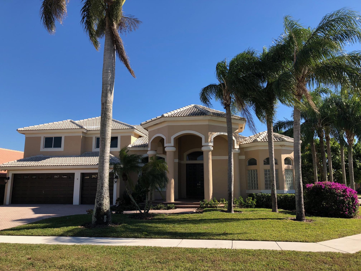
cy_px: 136
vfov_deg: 49.7
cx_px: 180
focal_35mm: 28
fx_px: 292
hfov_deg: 63.4
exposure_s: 1/1372
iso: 20
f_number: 1.8
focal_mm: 3.99
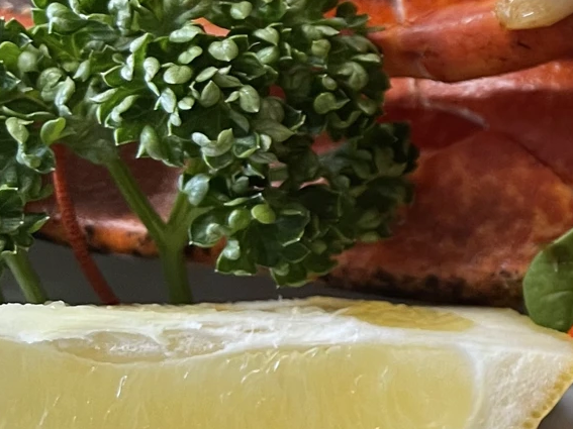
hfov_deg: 18.4
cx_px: 967
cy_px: 38
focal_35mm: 88
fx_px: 1456
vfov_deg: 16.5
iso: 125
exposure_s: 1/50
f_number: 1.6
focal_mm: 5.1
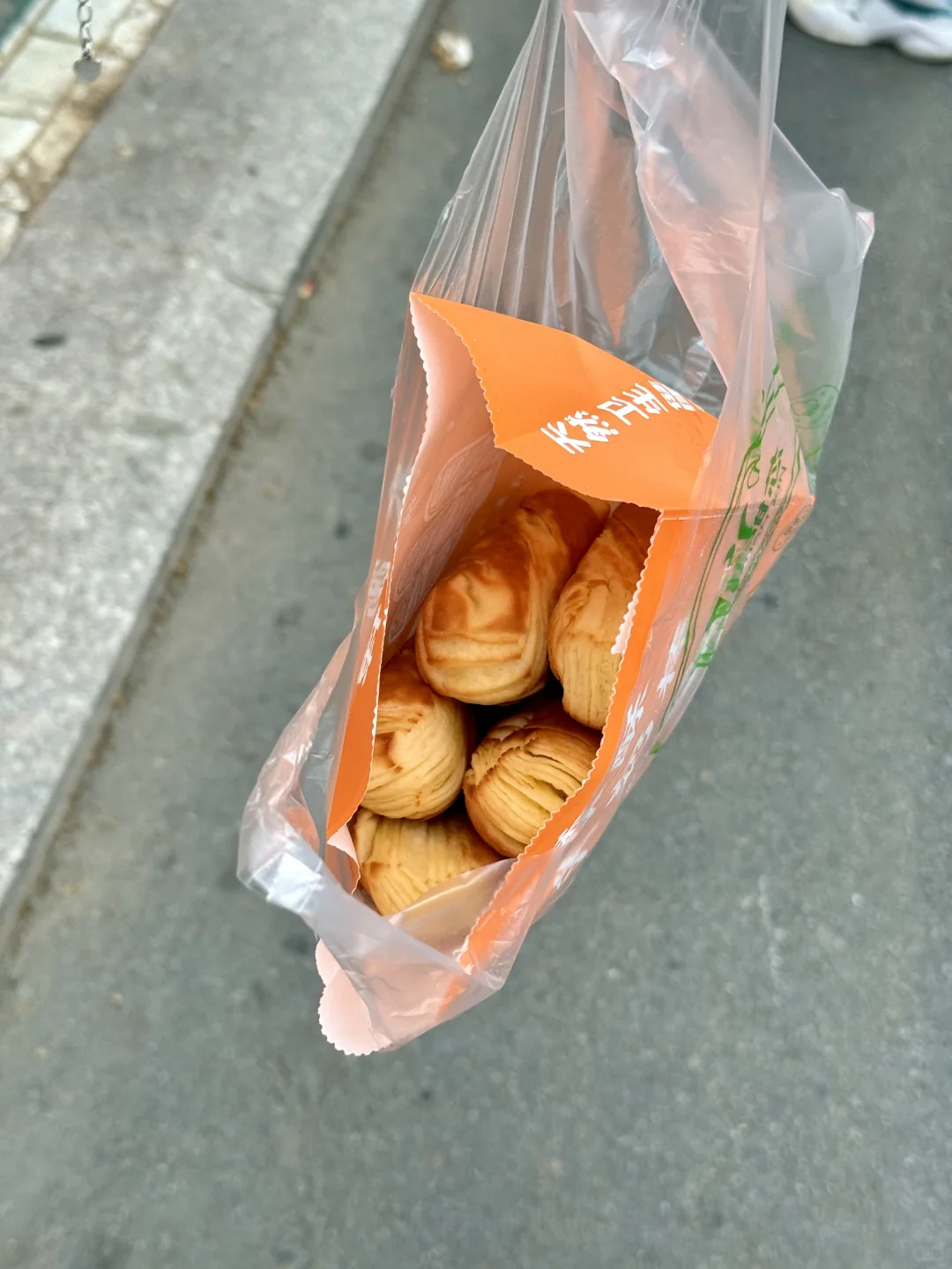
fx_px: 1760
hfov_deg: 30.3
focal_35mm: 48
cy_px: 634
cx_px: 476
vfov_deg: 39.7
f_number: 1.78
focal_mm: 6.76
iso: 100
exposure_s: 1/113
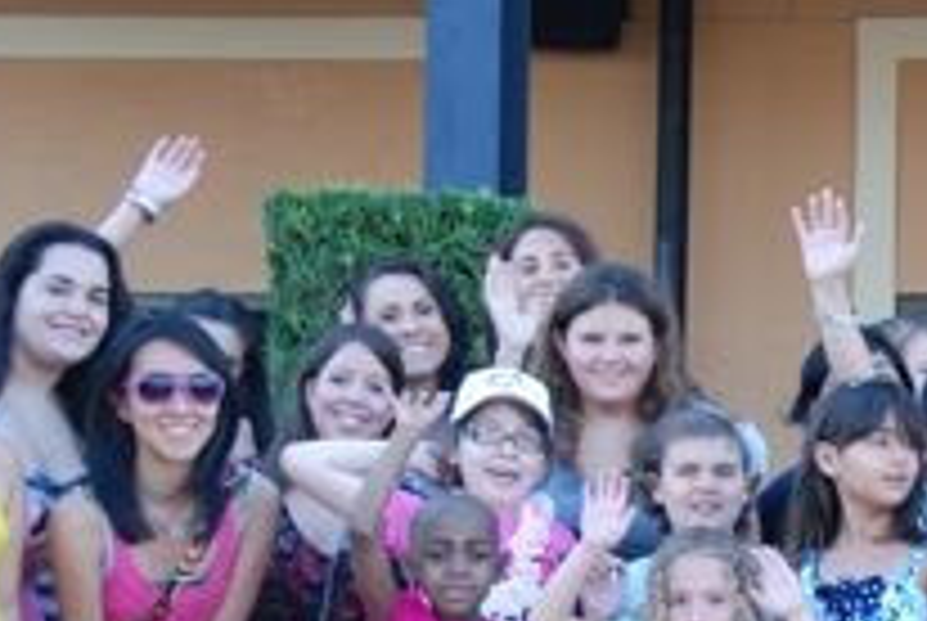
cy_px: 558
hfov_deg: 11.3
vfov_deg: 7.8
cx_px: 1233
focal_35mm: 177
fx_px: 4564
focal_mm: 38
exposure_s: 1/100
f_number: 5
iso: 200
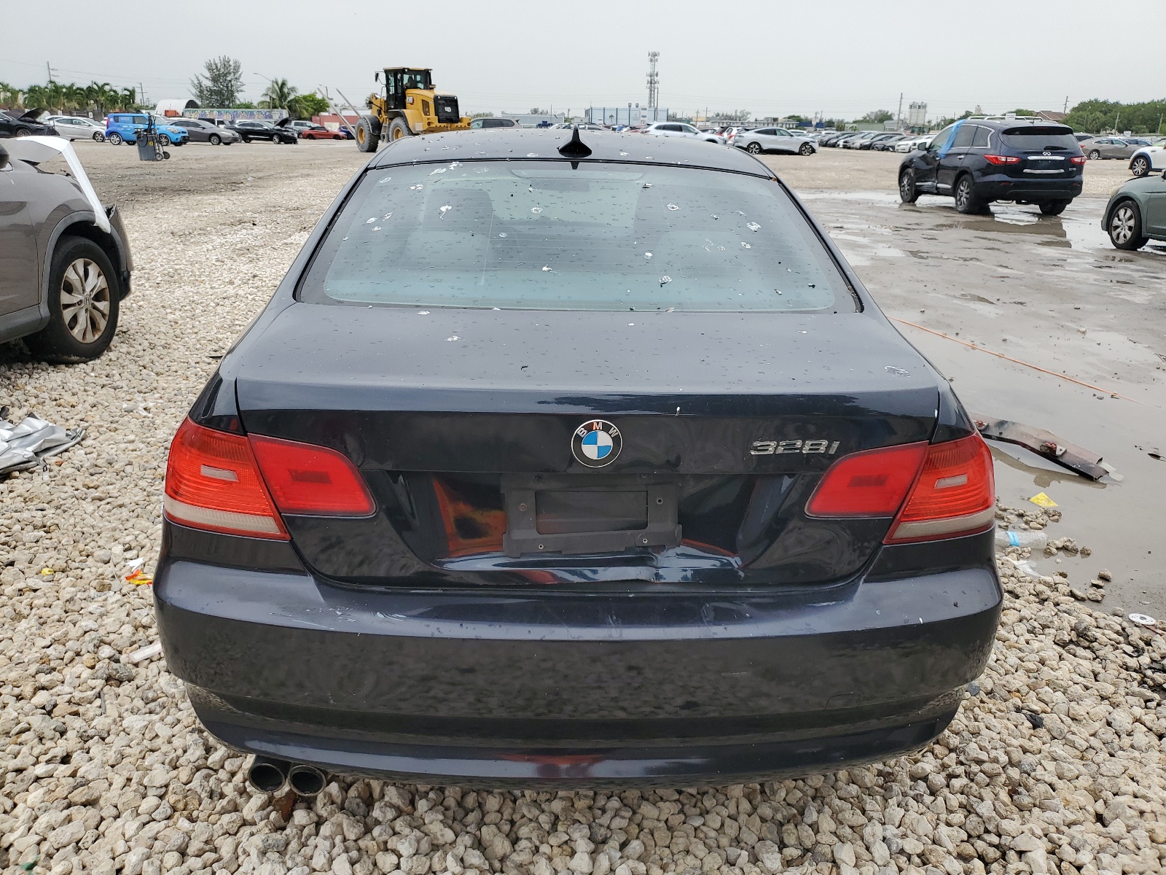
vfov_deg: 53.1
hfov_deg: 67.3
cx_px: 583
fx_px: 876
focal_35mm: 26
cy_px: 438
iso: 50
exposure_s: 1/1667
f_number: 1.5
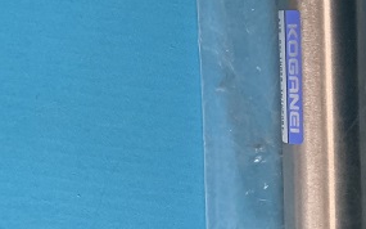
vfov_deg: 16.7
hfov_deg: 25.1
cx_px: 373
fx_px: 778
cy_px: 73
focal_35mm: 78
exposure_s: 1/43
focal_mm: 4.25
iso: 400
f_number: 1.8
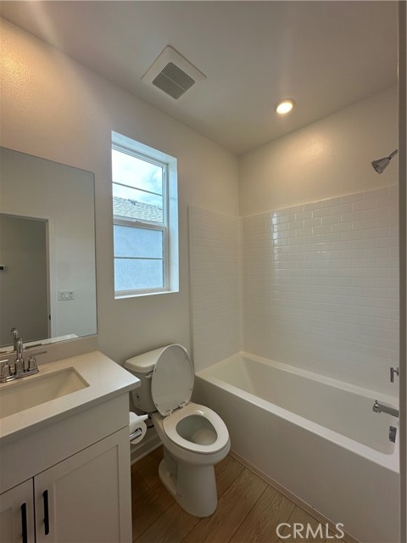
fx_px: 219
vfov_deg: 102.1
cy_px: 272
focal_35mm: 14
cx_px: 204
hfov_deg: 85.7
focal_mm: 2.22
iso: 40
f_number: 2.2
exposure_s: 1/149
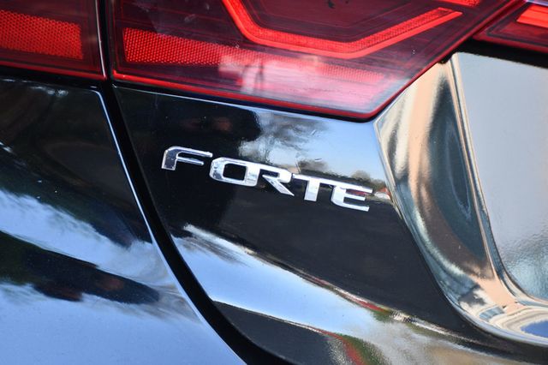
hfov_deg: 15.9
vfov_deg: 10.6
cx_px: 274
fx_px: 1963
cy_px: 182
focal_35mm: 129
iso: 800
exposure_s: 1/250
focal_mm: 86
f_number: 4.8
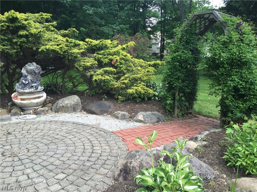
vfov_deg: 48.2
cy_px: 96
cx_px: 128
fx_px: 215
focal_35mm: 29
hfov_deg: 61.7
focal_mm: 4.15
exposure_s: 1/120
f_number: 2.2
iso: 50
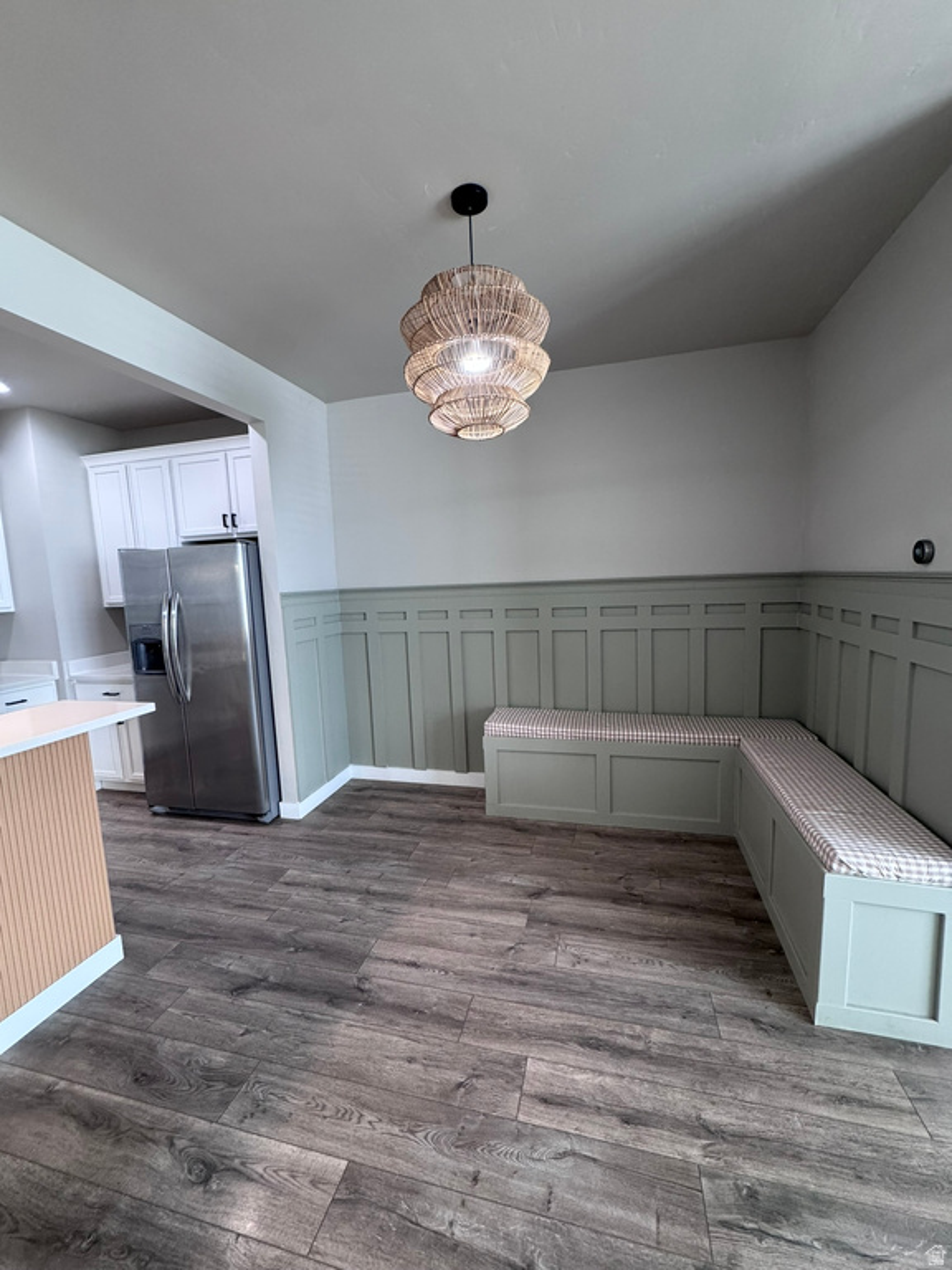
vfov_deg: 102.1
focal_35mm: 14
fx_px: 513
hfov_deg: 85.7
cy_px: 635
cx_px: 476
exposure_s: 1/120
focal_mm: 2.22
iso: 250
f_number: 2.2
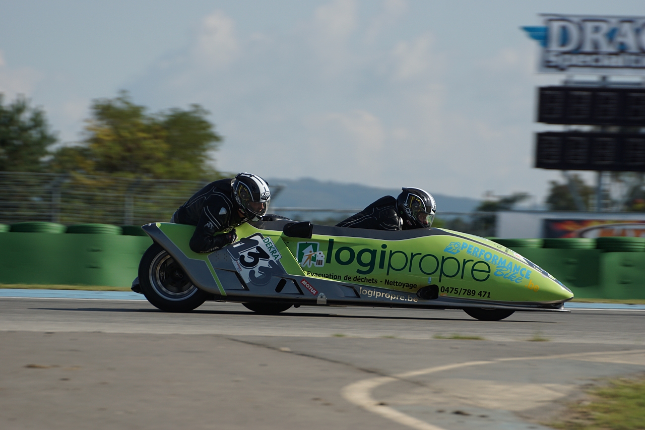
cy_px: 215
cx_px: 322
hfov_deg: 5.5
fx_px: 6717
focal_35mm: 375
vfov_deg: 3.7
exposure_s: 1/500
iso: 125
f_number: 6.3
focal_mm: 250
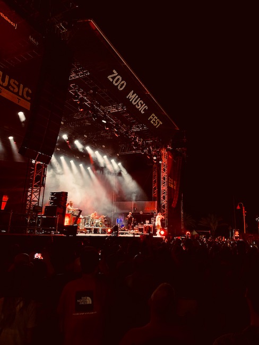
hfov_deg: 53.1
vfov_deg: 67.3
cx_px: 130
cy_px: 172
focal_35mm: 26
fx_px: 259
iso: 320
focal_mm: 4.25
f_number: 1.8
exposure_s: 1/33
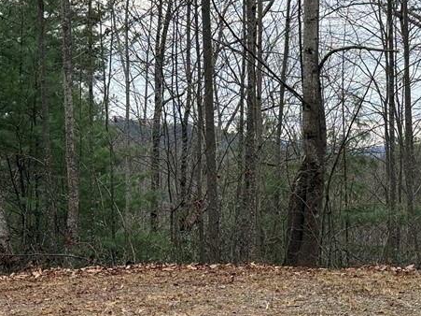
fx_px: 1325
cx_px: 386
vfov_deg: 13.6
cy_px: 170
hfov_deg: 17.8
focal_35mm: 109
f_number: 1.78
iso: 64
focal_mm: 6.76
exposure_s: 1/802
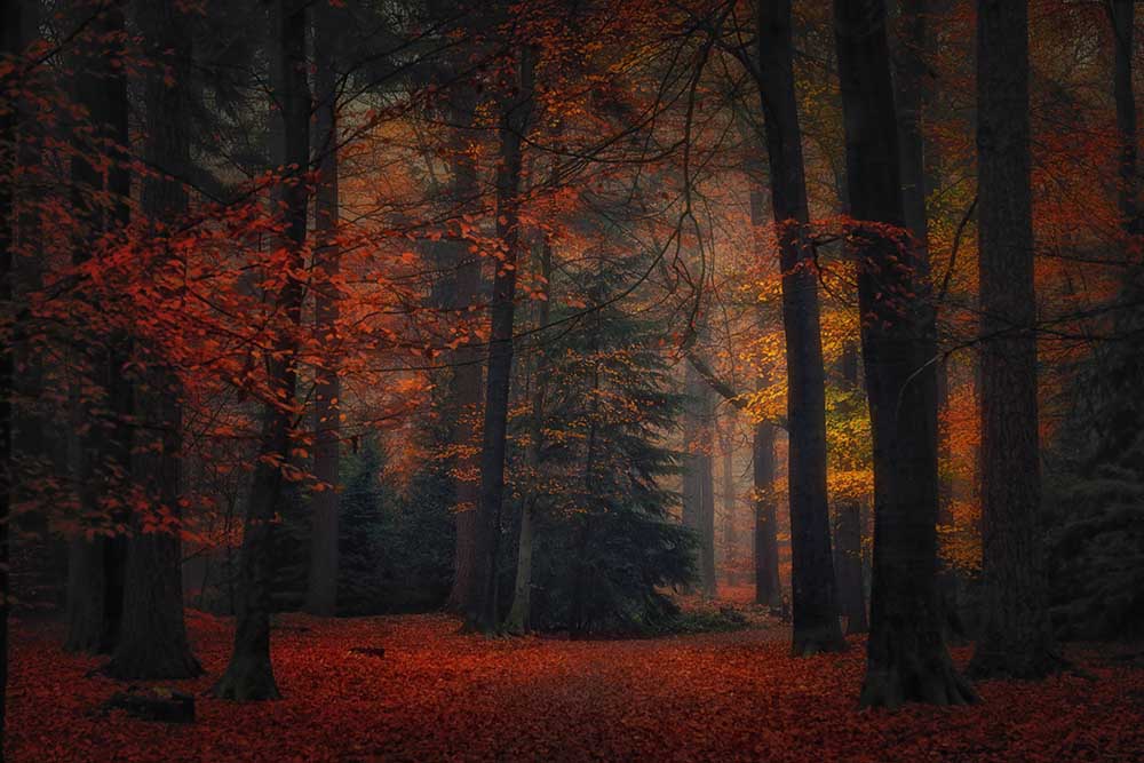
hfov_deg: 16.3
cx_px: 572
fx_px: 4004
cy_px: 382
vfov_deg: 10.9
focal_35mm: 126
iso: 800
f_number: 9
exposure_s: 1/30
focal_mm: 126
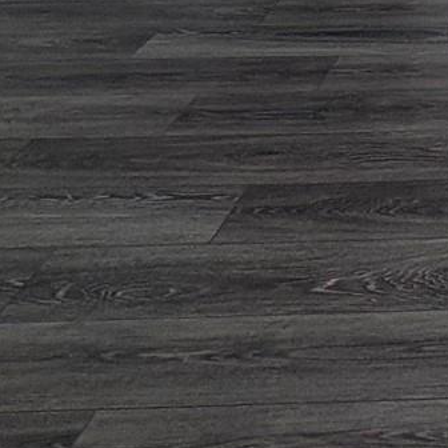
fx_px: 864
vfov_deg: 22.8
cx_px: 680
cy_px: -251
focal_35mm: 59
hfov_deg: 23.2
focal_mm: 2.22
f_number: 2.2
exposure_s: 1/120
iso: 64
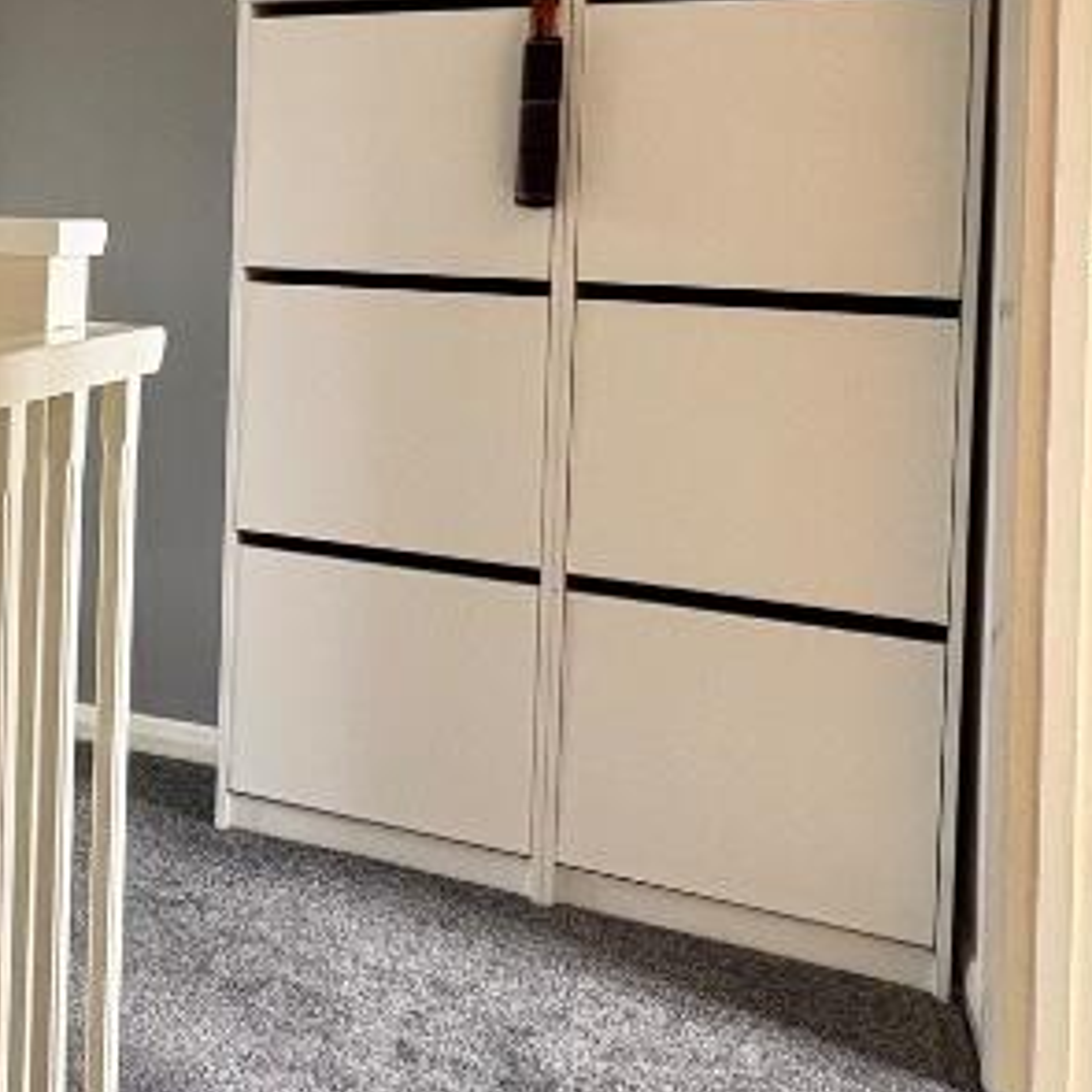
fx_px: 1535
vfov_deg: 37.8
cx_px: -74
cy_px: 222
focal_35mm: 43
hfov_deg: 34.5
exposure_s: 1/60
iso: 320
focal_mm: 2.22
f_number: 2.2
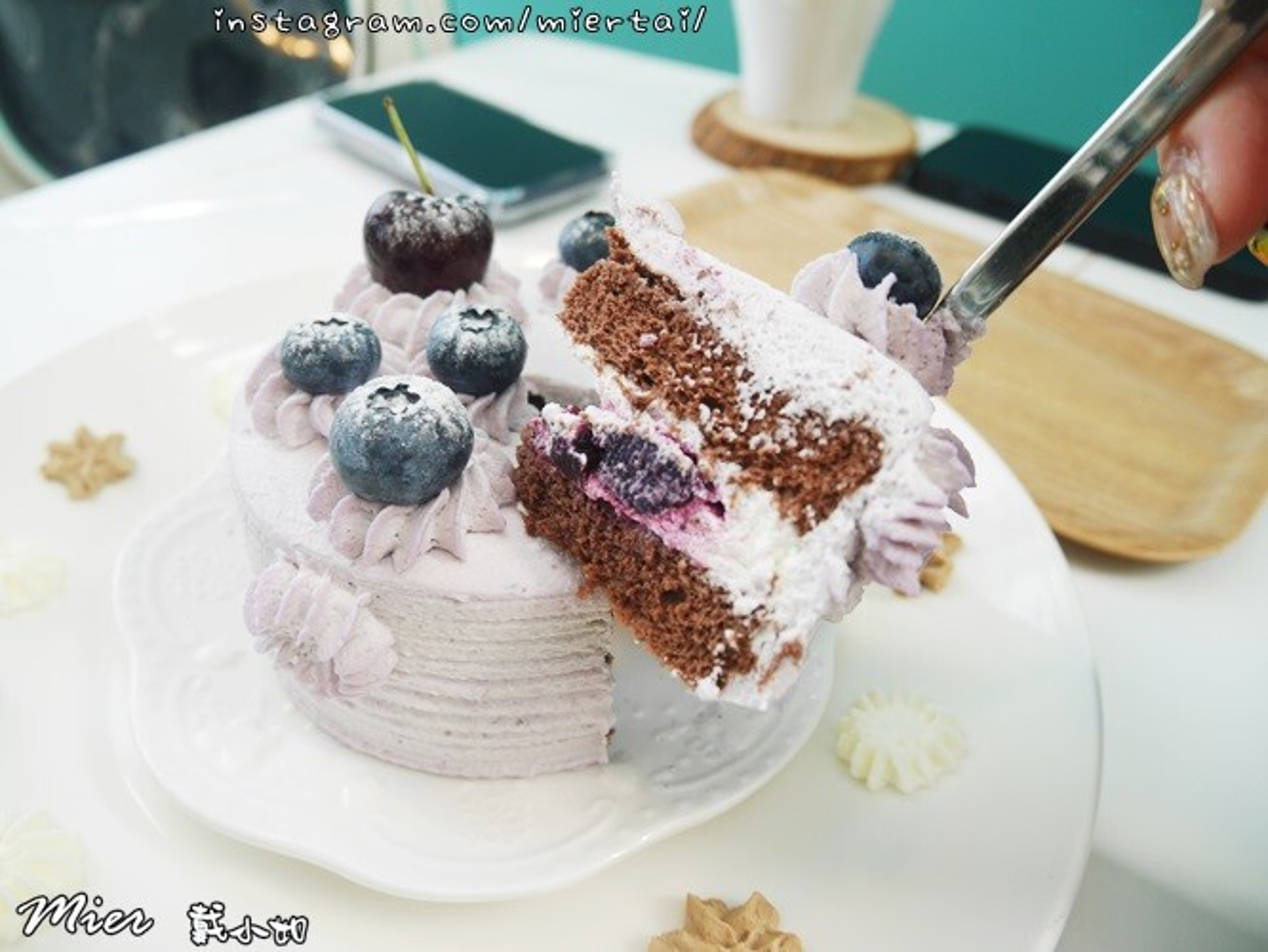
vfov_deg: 56.8
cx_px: 634
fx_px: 879
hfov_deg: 71.6
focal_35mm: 24
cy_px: 476
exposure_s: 1/160
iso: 200
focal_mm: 12
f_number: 4
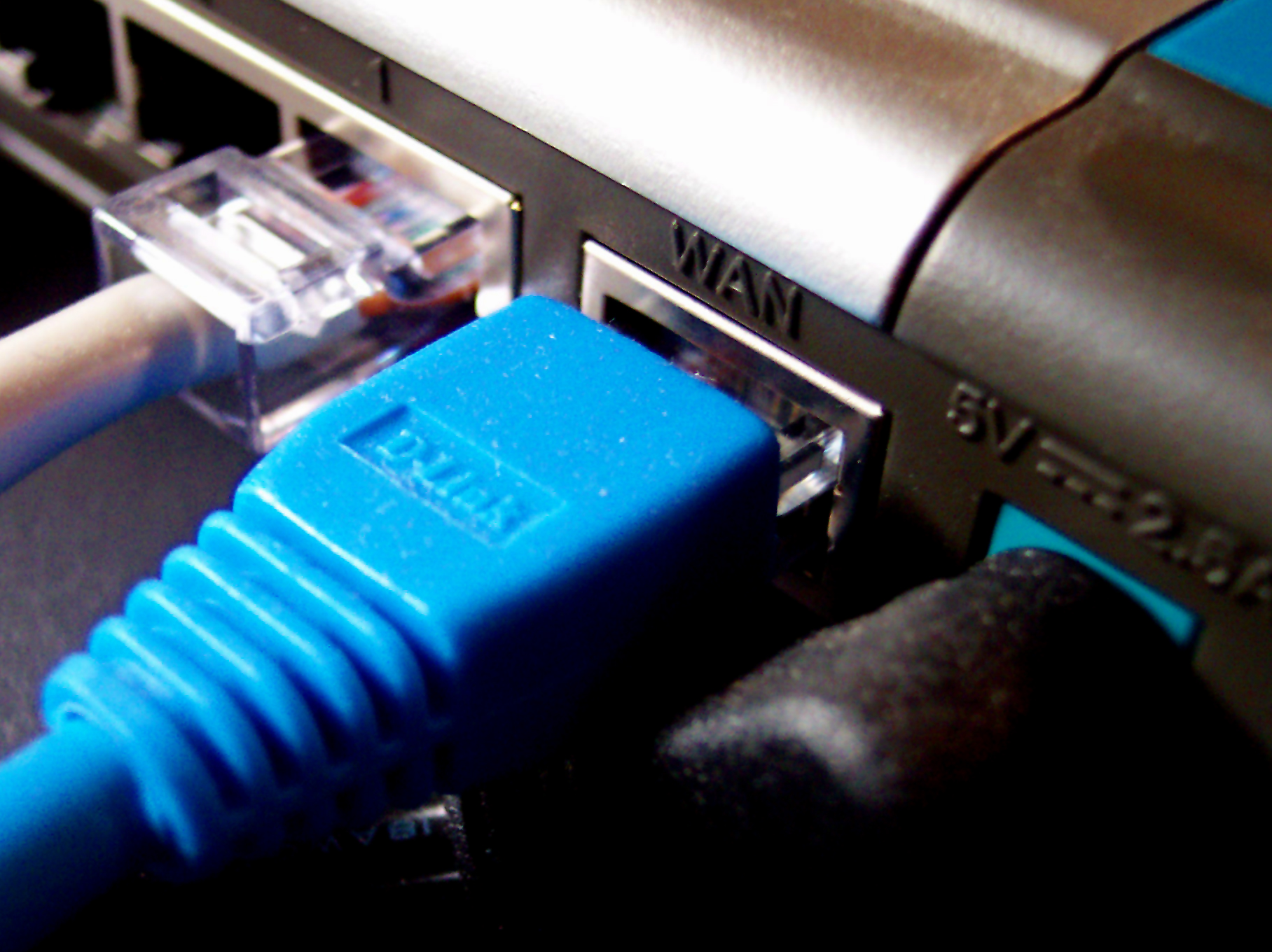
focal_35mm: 54
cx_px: 516
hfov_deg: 35.5
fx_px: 1983
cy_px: 648
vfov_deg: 26.8
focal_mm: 8
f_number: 2.8
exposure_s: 1/8
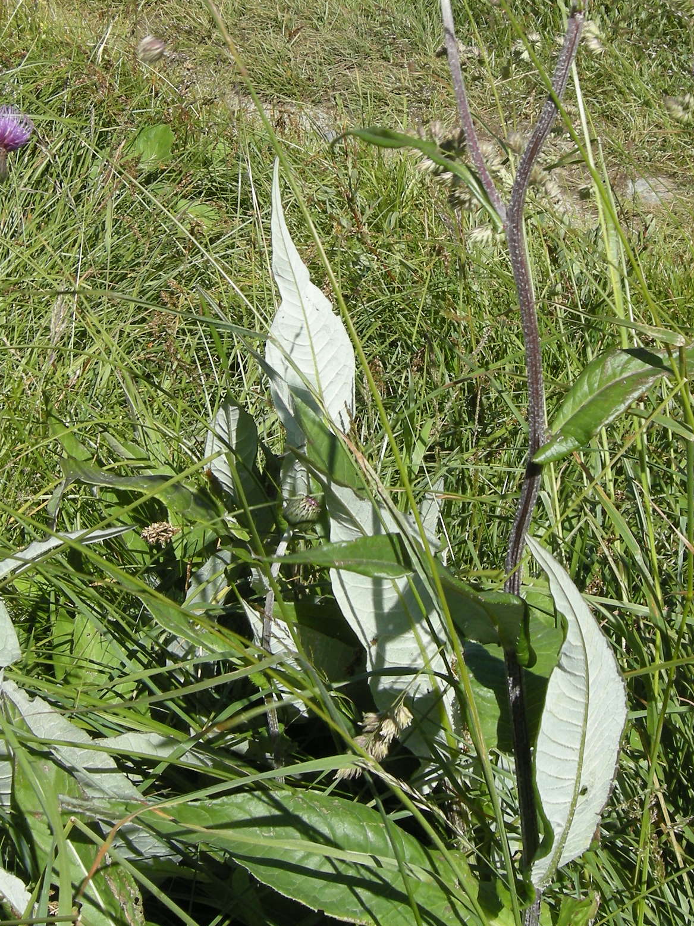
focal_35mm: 54
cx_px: 407
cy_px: 347
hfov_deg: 27.0
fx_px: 1443
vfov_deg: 35.3
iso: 64
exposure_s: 1/228
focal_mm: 7.5
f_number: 5.4
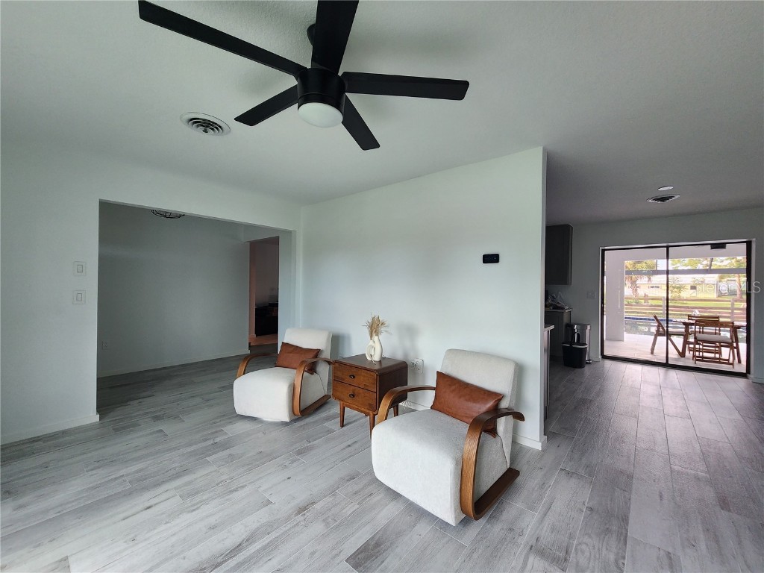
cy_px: 286
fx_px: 287
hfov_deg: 106.2
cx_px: 382
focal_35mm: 13
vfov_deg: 89.9
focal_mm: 2.2
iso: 200
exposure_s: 1/60
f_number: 2.2
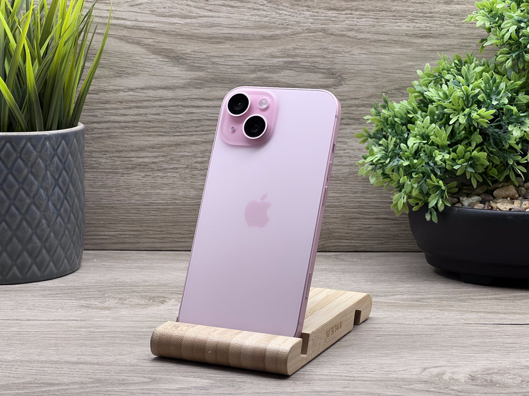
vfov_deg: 19.1
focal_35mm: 77
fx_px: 1177
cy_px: 198
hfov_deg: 25.3
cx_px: 264
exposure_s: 1/100
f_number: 2.8
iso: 64
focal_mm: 9
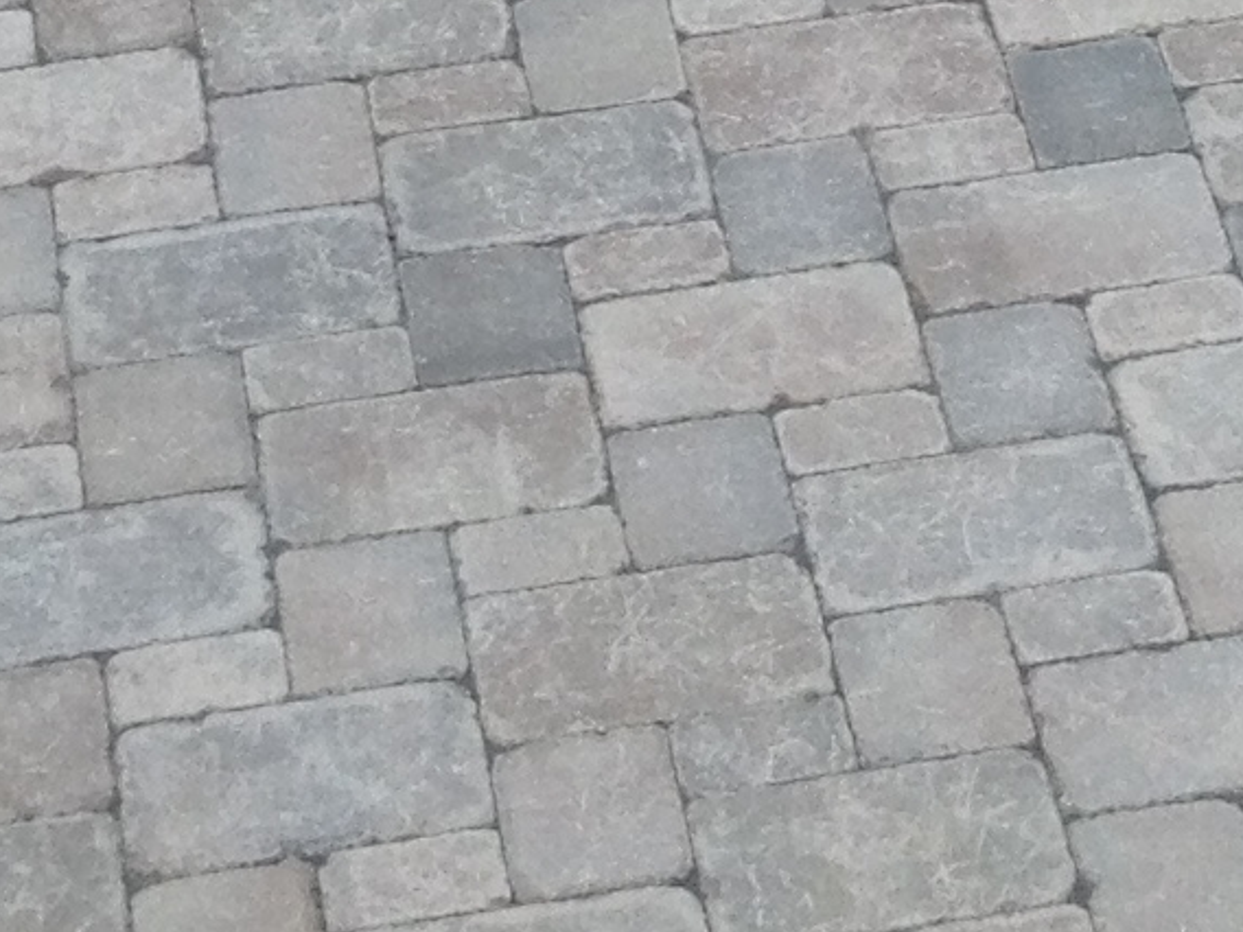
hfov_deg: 9.8
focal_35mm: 201
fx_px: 7218
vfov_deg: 6.9
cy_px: -1494
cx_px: 1039
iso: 50
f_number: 2.4
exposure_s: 1/339
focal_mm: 4.28
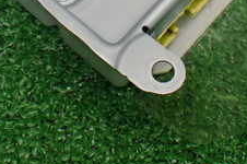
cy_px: -57
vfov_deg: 15.5
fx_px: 569
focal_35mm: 83
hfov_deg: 24.5
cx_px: 122
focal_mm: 5.4
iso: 250
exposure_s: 1/125
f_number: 2.3
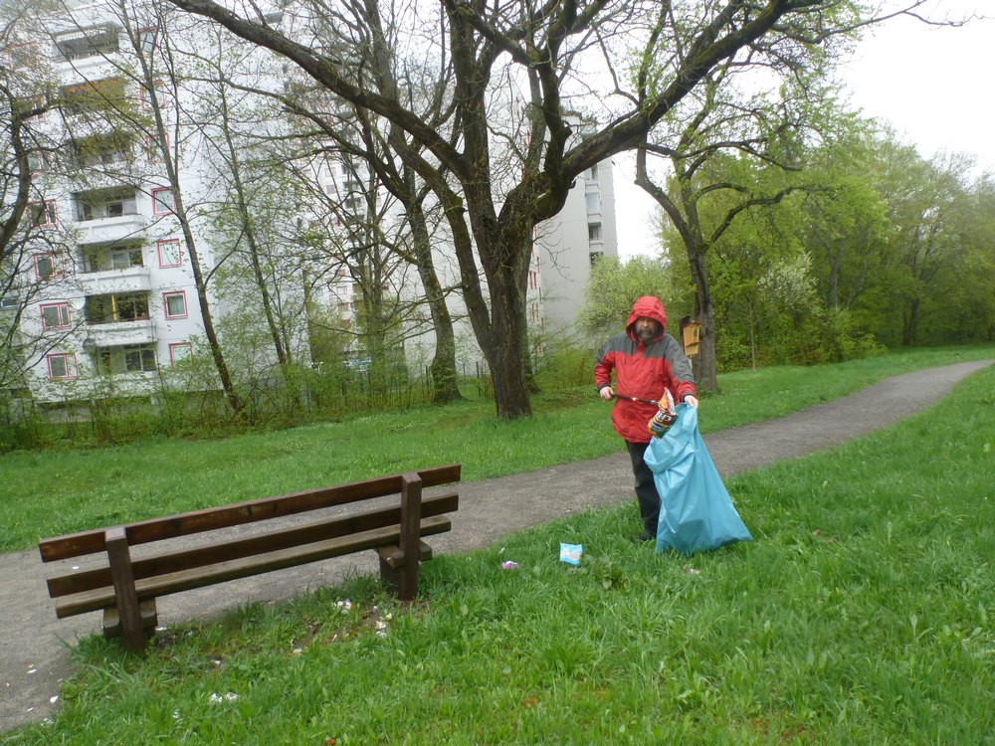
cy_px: 373
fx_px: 690
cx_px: 498
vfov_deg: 56.8
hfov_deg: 71.6
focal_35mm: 24
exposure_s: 1/60
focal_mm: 4.3
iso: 160
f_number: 3.3
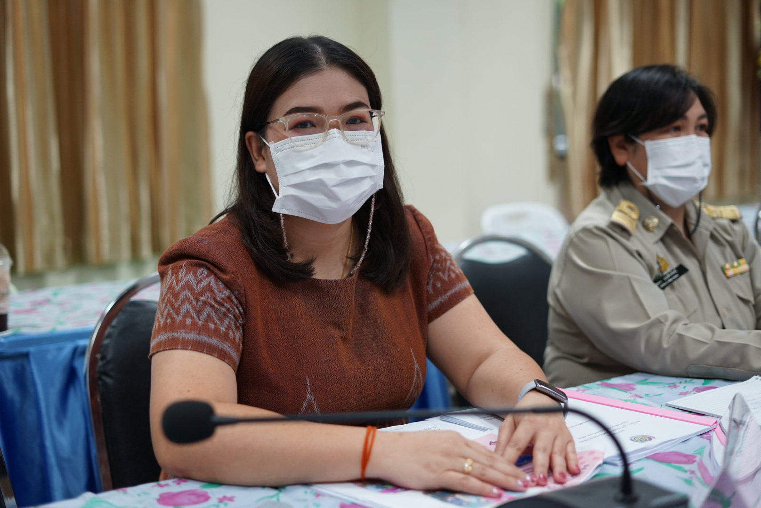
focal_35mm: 50
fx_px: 1058
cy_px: 254
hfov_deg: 39.6
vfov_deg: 27.0
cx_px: 380
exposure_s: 1/125
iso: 400
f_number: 2.2
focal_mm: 50
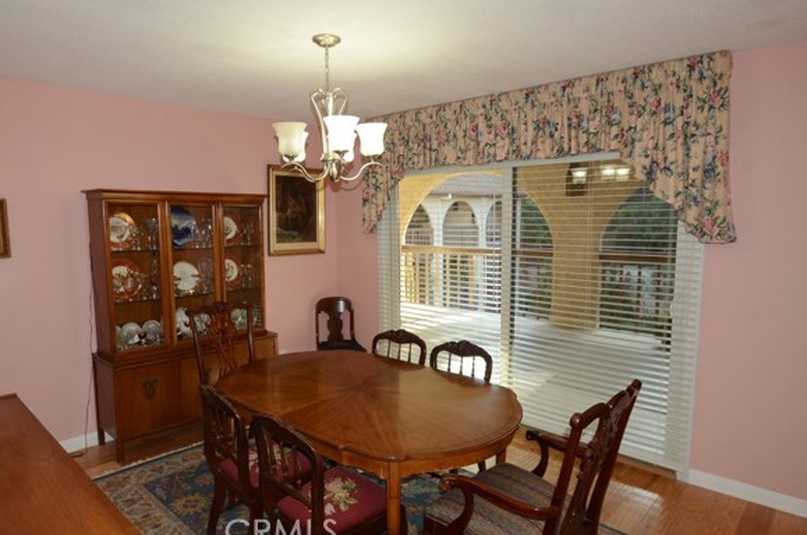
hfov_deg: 79.7
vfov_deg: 58.0
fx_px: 482
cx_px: 372
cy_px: 256
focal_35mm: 22
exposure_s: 1/60
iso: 800
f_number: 10
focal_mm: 13
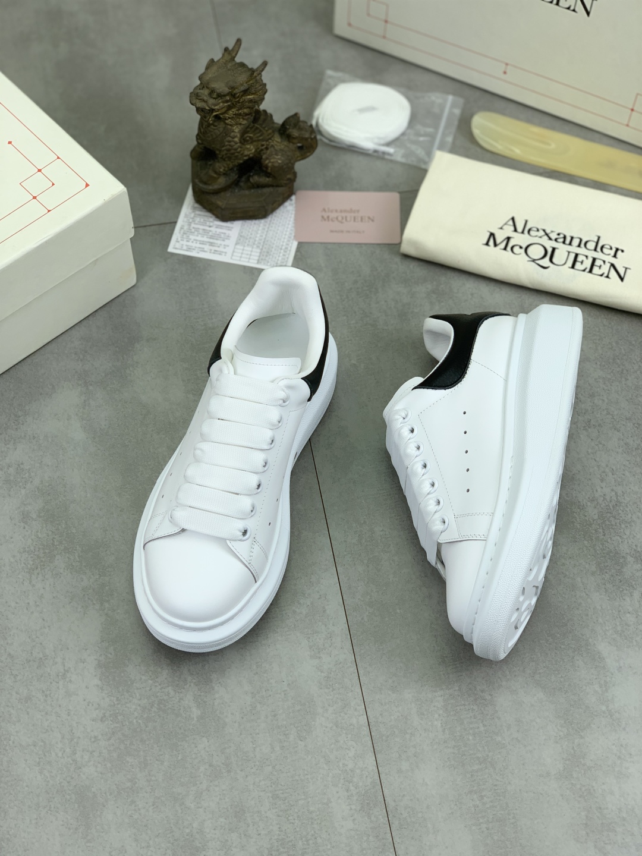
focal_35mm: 52
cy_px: 428
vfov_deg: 36.8
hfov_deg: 28.0
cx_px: 321
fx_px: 1286
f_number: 2.4
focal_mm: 6
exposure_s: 1/140
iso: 16
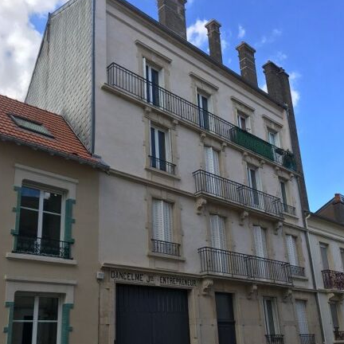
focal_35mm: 38
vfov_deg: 43.6
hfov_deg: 43.8
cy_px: 209
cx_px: 181
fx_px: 427
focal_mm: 4.15
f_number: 2.2
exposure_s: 1/641
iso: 25
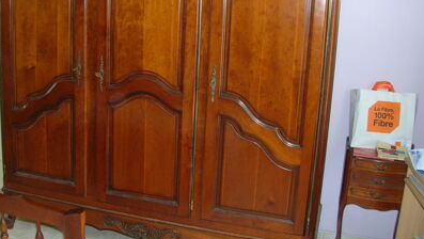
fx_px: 518
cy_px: 87
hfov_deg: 44.3
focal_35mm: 46
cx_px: 172
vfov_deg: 25.9
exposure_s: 1/60.1
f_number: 2.8
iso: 116
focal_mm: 5.8
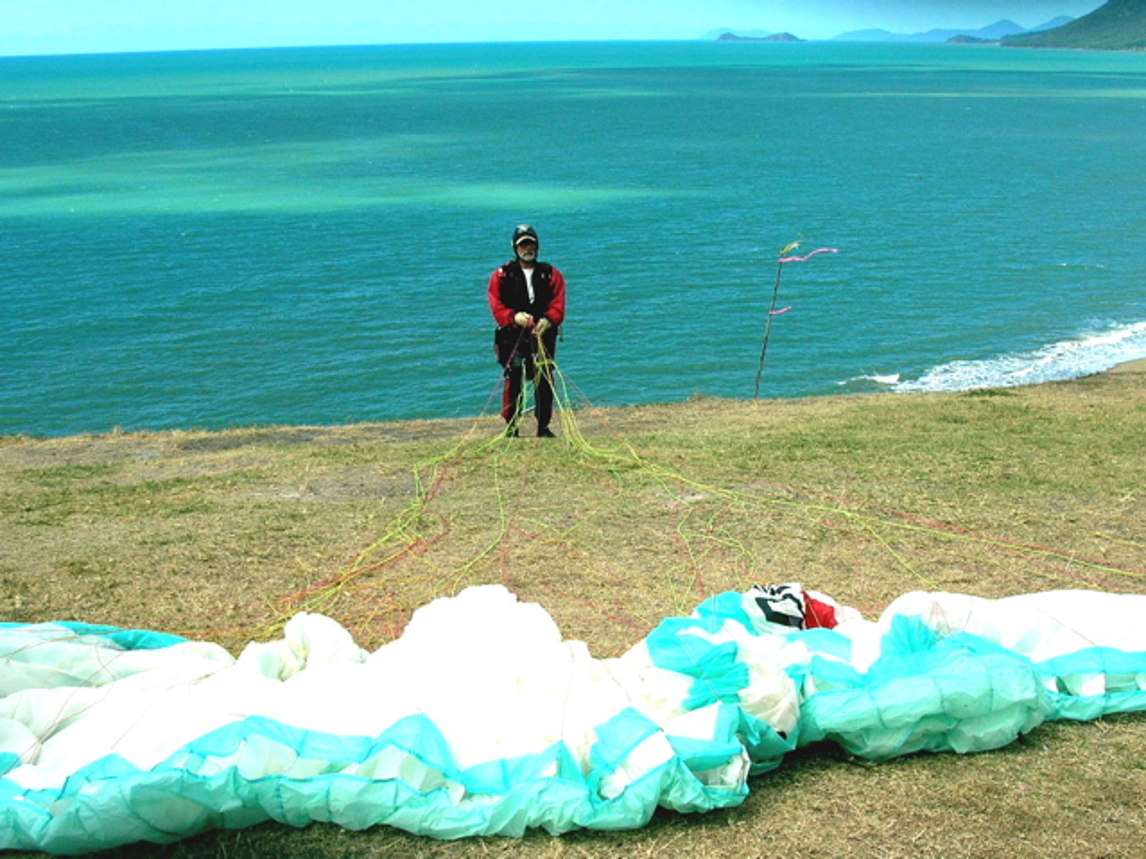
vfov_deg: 39.6
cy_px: 430
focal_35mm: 36
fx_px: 1192
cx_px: 573
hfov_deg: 51.4
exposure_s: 1/830
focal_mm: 6
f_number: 3.7
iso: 50
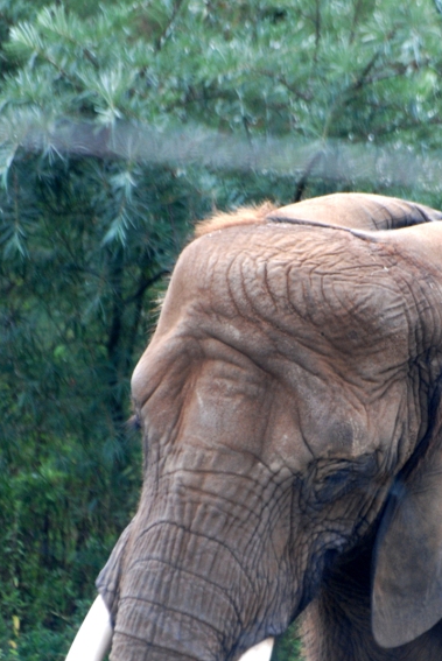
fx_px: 14944
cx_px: 310
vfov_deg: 2.5
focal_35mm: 813
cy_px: 422
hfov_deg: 1.7
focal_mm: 300
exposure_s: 1/250
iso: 400
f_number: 5.6
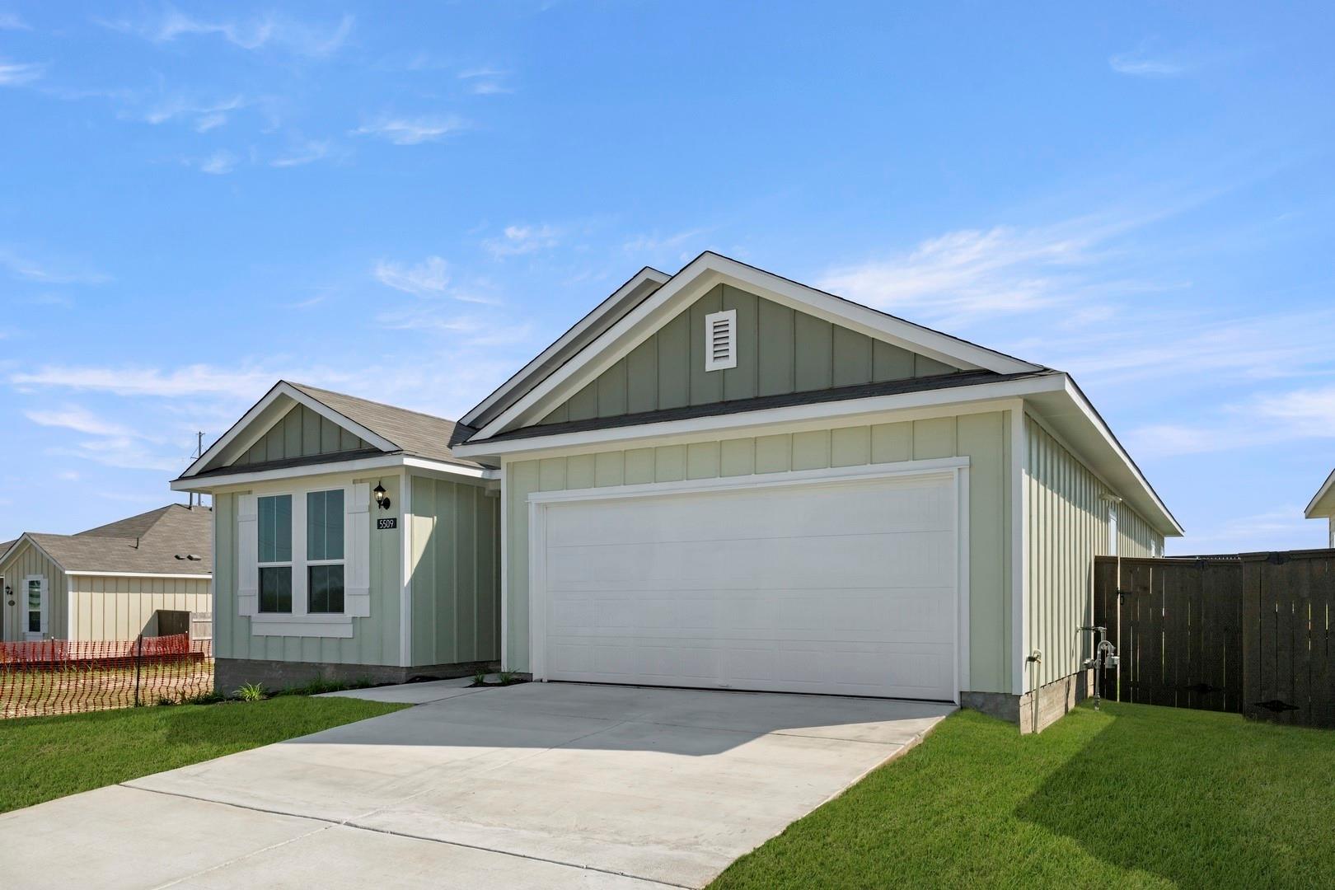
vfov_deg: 53.1
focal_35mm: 24
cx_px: 668
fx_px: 890
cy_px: 445
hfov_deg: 73.7
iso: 400
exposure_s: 1/2500
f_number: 8
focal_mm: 24
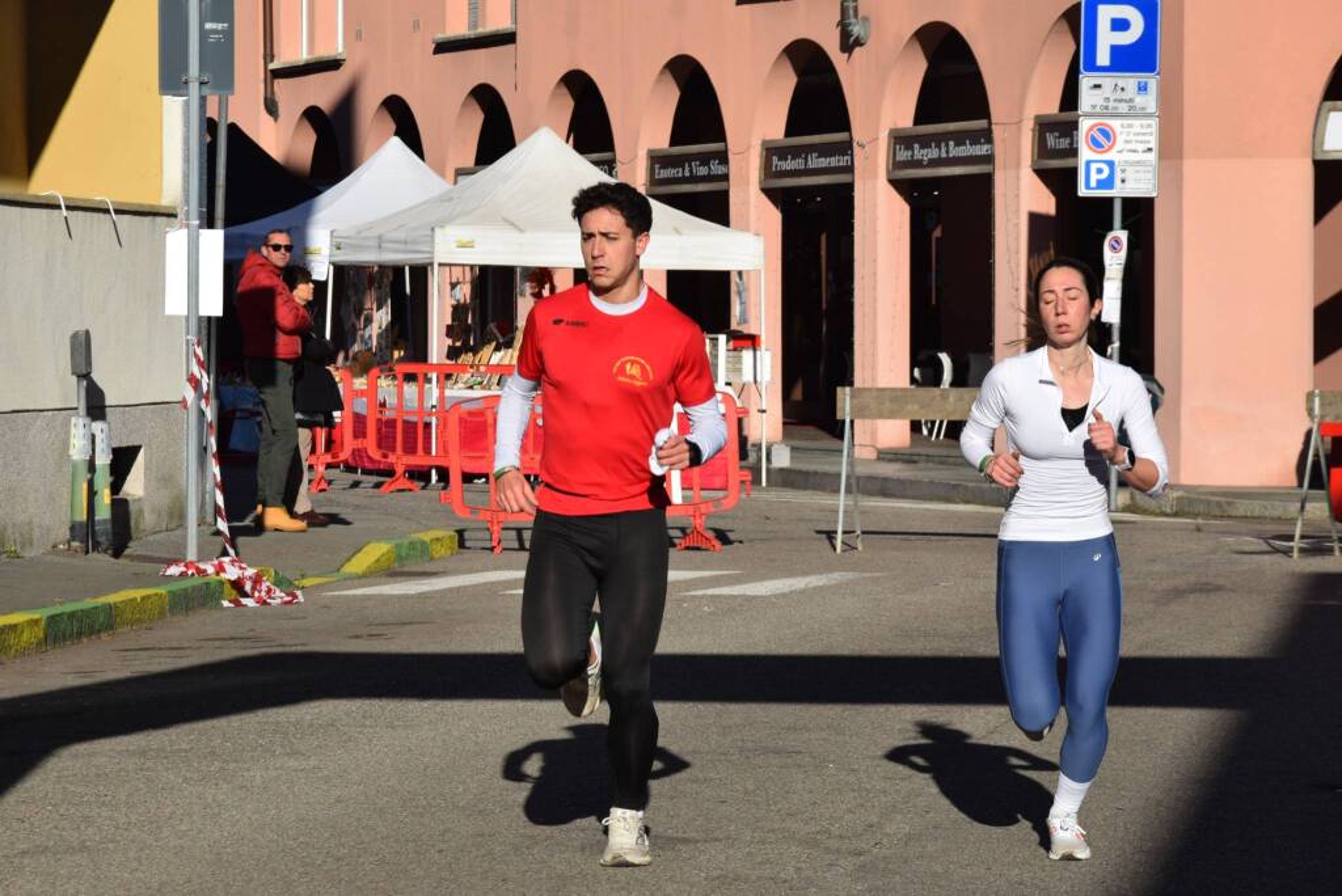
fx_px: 5147
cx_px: 671
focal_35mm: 138
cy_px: 448
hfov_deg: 14.9
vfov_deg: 10.0
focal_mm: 92
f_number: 11
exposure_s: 1/500
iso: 200
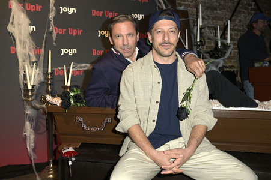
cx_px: 136
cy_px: 90
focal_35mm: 32
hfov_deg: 58.8
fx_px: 241
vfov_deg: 41.1
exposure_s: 1/160
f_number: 5
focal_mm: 32
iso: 1250
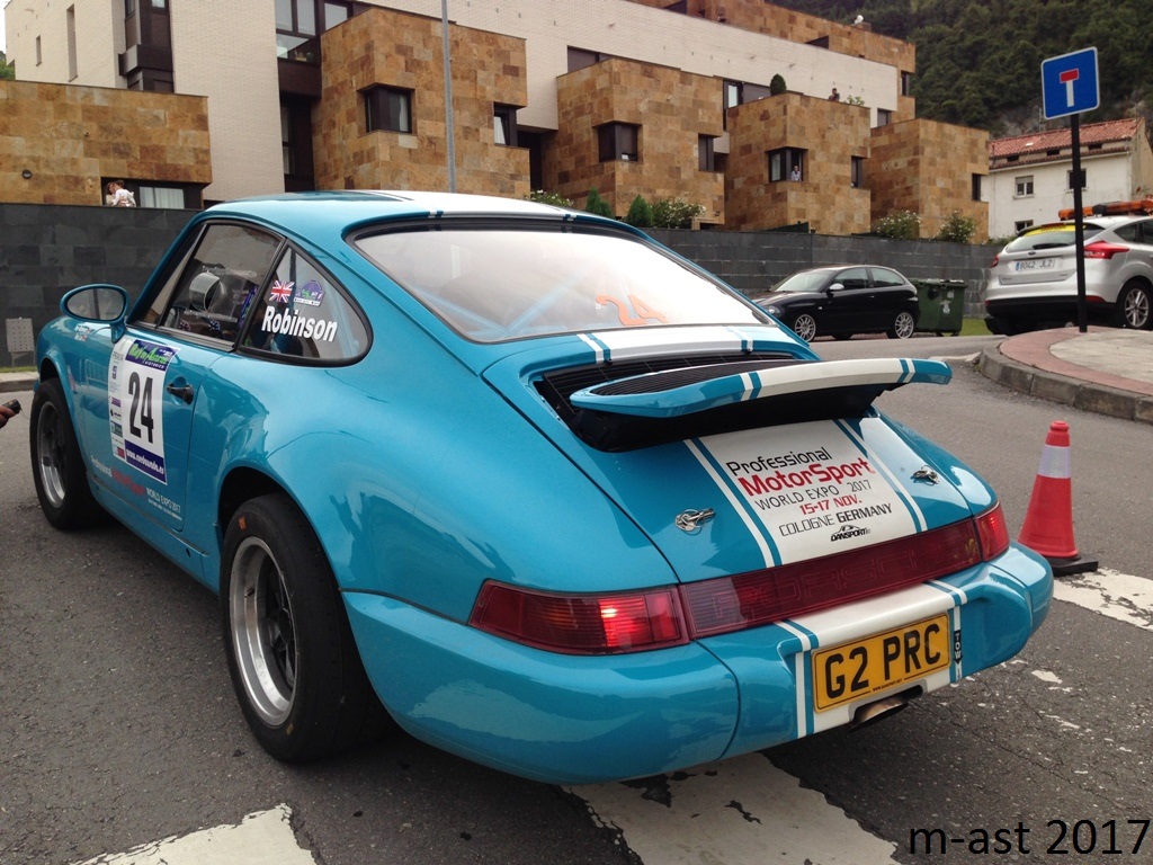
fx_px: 1099
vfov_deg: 42.9
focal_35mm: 33
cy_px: 432
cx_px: 576
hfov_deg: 55.4
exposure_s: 1/259
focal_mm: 4.12
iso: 50
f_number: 2.4
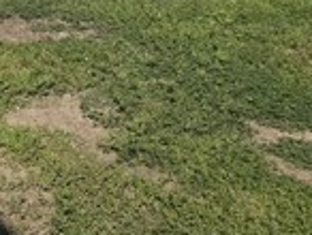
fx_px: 948
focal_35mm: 105
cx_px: -244
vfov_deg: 12.8
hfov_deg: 16.0
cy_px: -192
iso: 80
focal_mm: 6.76
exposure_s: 1/10309
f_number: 1.78
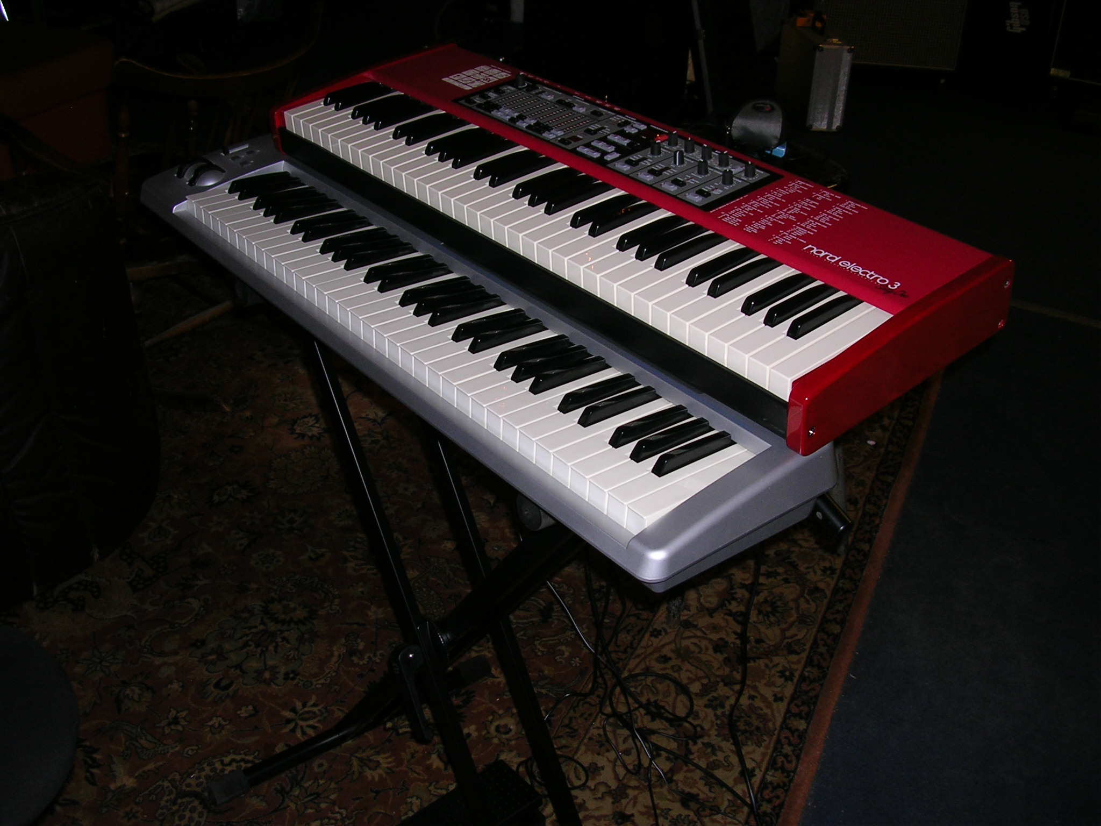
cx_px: 550
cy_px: 413
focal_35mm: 38
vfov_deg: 37.7
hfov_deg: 49.0
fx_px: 1209
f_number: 2.8
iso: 50
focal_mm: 5.8
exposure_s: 1/60.1
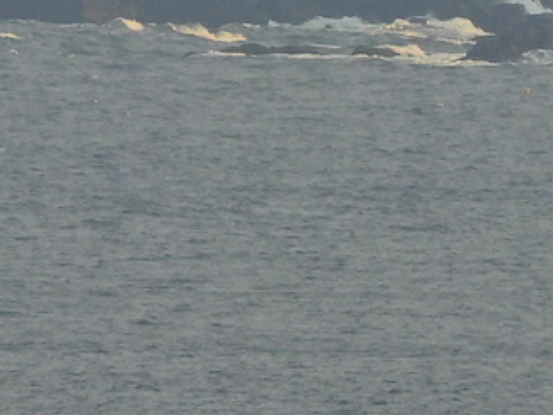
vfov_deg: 0.4
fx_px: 65681
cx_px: 192
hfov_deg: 0.5
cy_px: -219
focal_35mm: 4113
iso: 110
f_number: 5.6
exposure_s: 1/500
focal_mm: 178
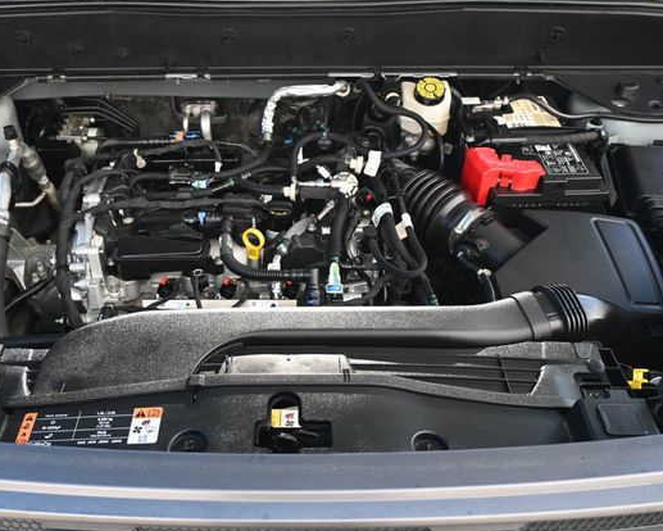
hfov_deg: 49.5
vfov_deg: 40.6
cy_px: 267
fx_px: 718
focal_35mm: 37
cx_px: 292
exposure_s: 1/250
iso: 400
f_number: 4
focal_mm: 21
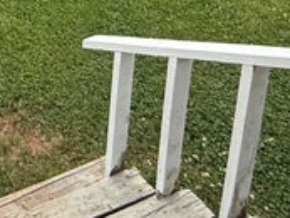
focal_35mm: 69
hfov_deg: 24.8
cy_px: -198
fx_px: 578
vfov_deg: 16.8
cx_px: -76
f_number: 2.2
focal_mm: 2.22
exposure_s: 1/638
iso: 64
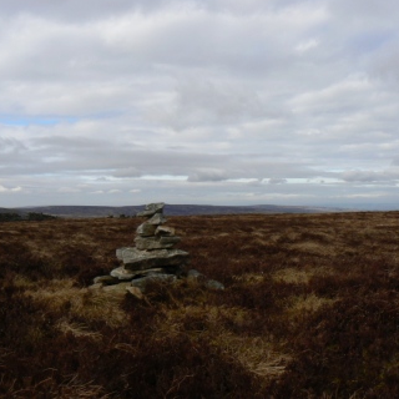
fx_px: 561
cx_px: 198
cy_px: 198
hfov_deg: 39.2
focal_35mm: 43
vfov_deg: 39.2
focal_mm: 6
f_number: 8
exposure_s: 1/400
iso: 80
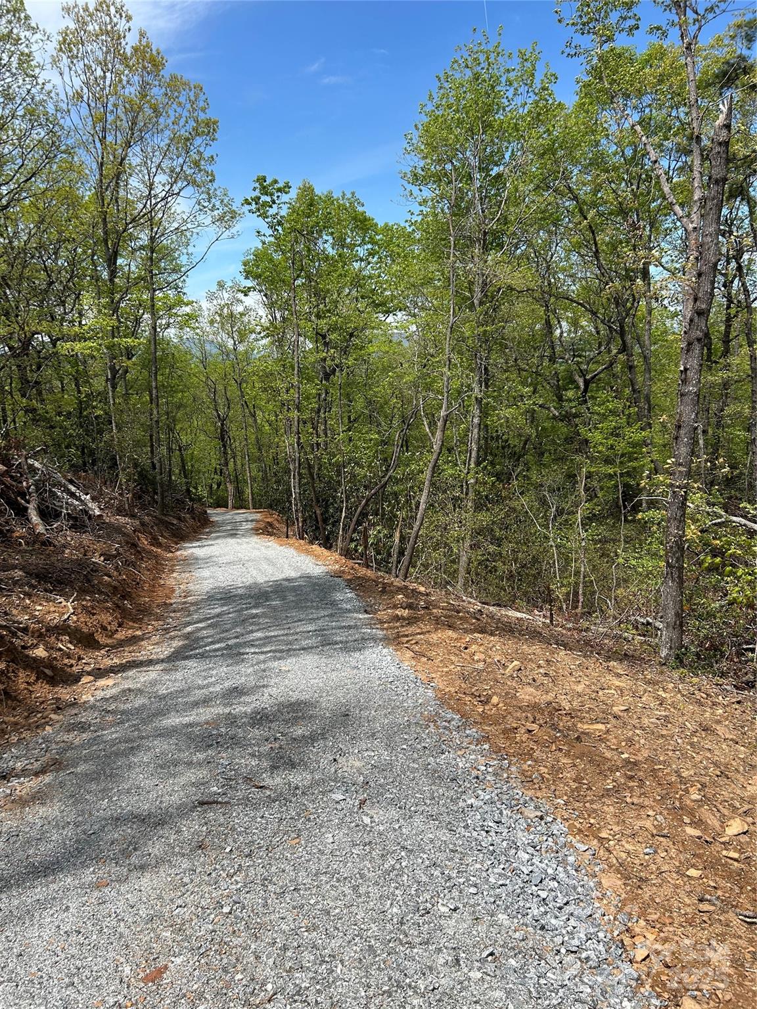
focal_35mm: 26
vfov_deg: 67.3
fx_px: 758
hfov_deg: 53.1
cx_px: 378
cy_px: 504
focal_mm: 5.7
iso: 50
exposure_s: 1/3460
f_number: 1.5
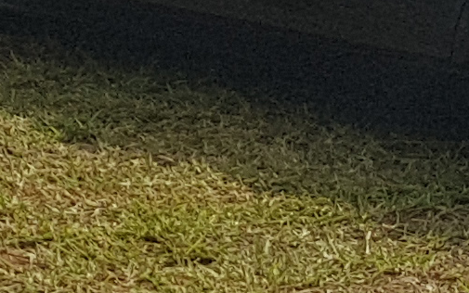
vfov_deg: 5.6
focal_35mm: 220
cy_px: -544
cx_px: -719
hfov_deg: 8.6
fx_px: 2813
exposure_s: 1/3336
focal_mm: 4.2
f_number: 1.7
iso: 40
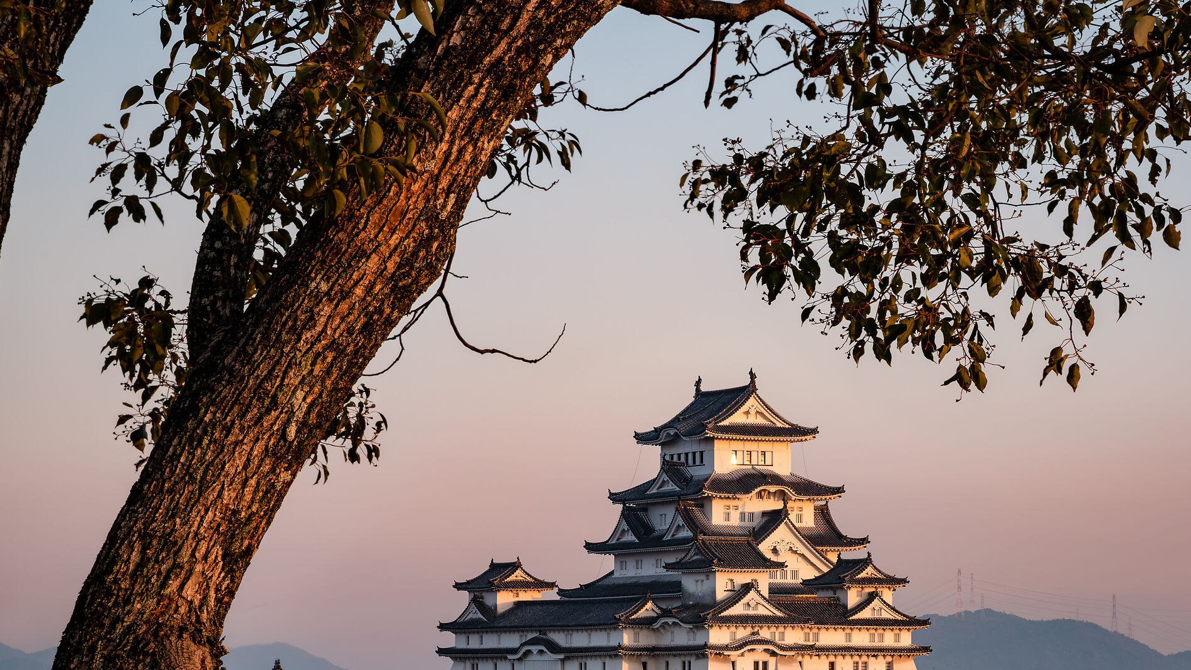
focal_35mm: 139
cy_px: 496
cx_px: 713
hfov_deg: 15.4
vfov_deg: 8.7
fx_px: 4390
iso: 100
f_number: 8
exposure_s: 1/100
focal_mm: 105
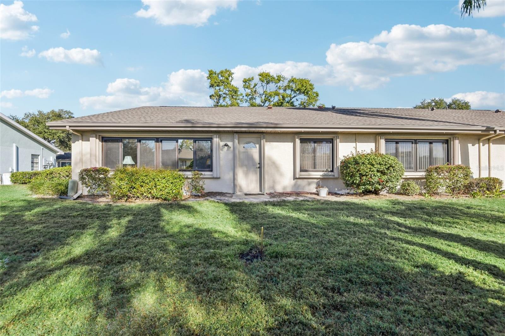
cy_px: 168
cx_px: 252
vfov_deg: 73.7
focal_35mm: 16
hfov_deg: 96.7
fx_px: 224
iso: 400
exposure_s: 1/800
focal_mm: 16
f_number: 8
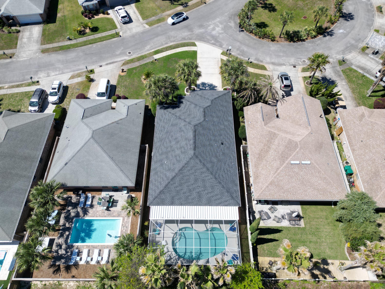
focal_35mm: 24
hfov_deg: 71.6
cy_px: 144
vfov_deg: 56.8
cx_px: 192
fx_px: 267
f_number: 1.7
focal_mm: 6.72
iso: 130
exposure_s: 1/3200
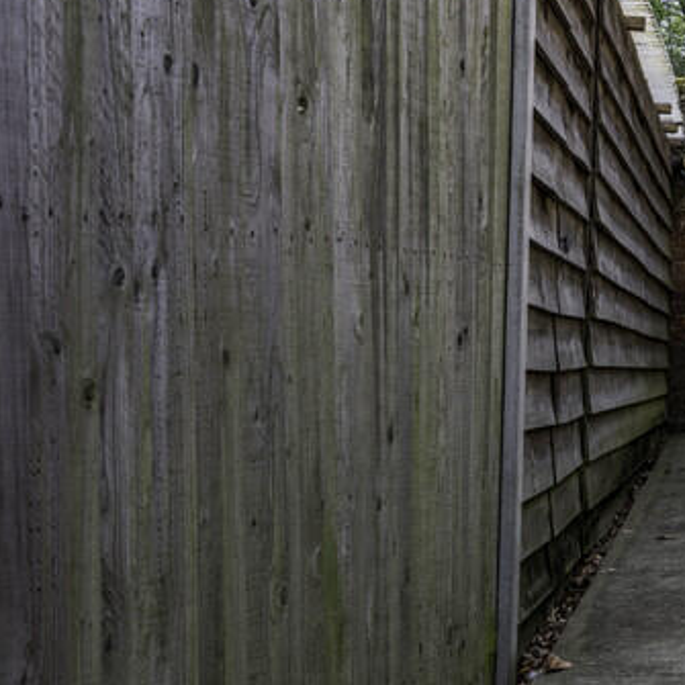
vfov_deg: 22.1
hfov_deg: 21.2
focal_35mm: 78
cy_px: 439
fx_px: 1746
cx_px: 730
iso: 100
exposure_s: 1/500
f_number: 8
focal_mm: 30
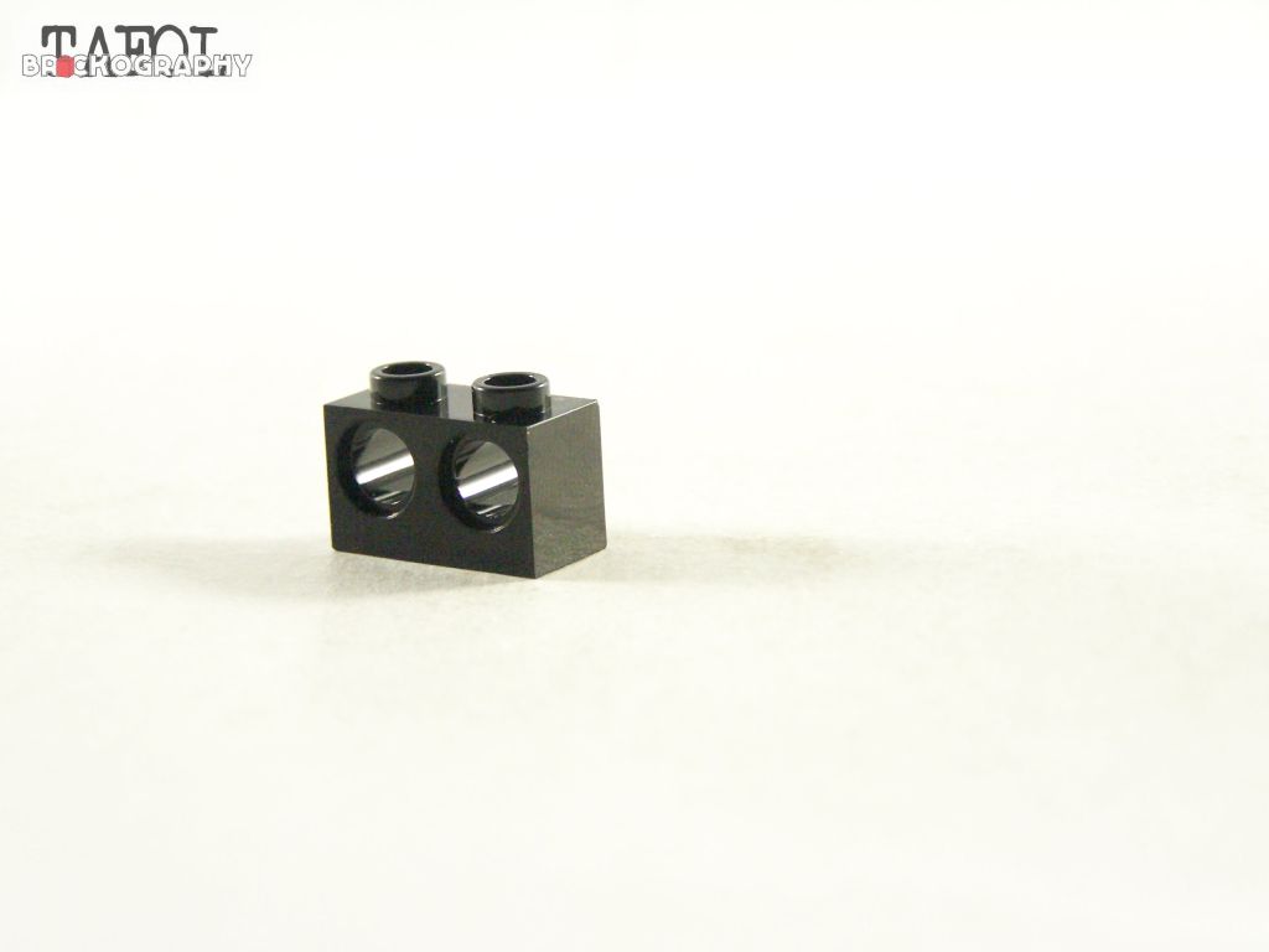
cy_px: 476
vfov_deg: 12.7
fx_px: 4289
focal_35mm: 117
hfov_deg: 16.8
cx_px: 634
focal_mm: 19.4
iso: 400
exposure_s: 1/60
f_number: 3.2
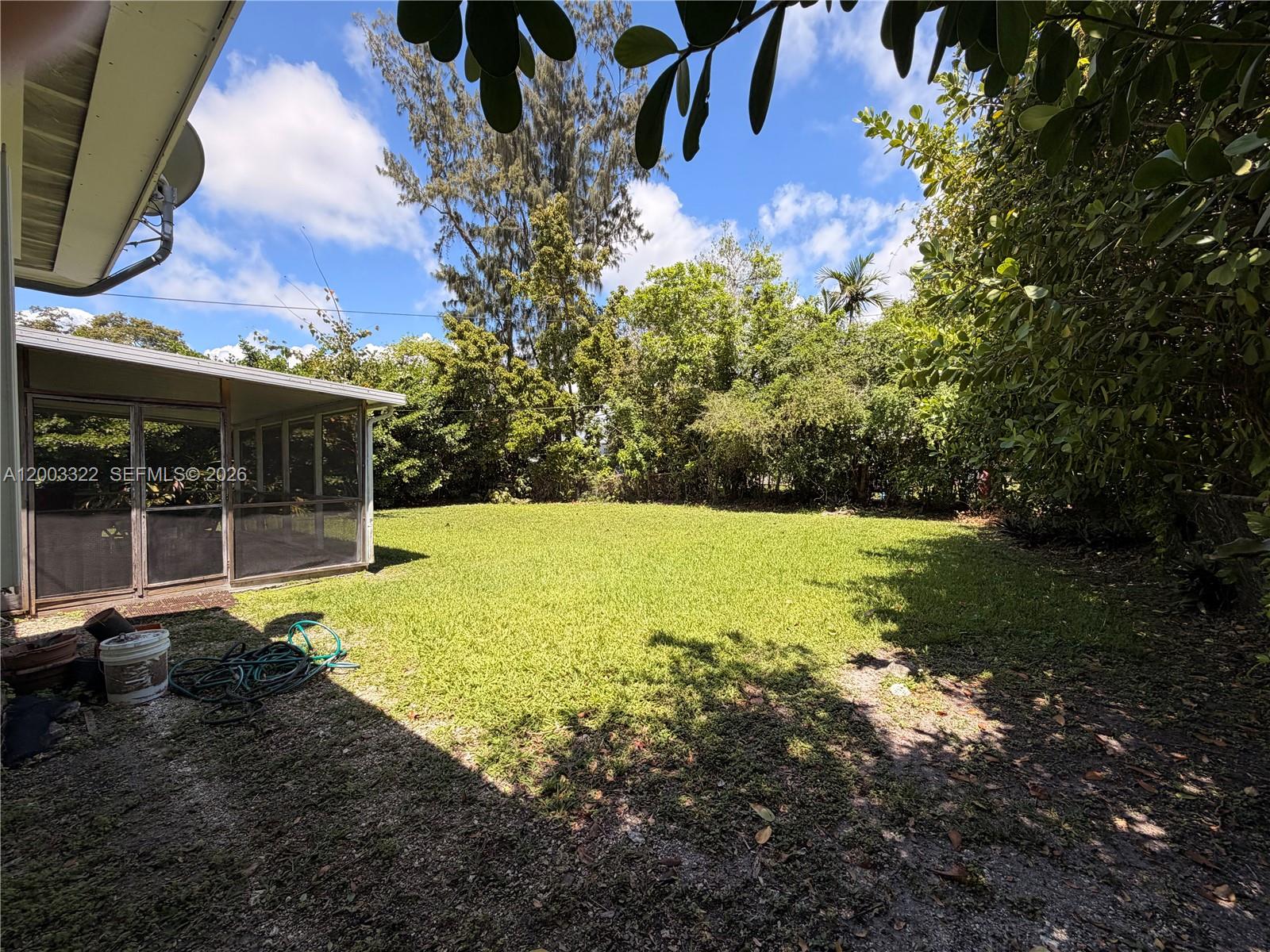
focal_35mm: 14
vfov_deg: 85.7
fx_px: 514
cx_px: 635
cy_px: 476
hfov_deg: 102.1
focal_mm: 2.22
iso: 40
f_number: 2.2
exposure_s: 1/770
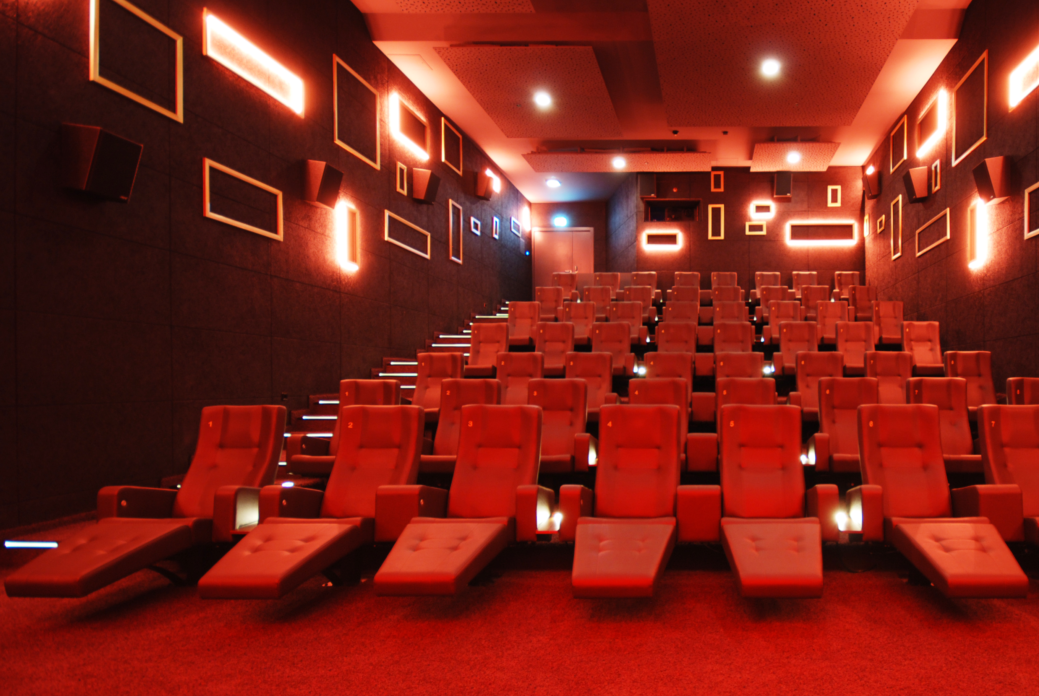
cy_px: 382
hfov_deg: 78.2
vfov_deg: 59.5
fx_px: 607
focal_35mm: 21
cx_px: 704
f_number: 4.5
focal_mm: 10
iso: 100
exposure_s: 13
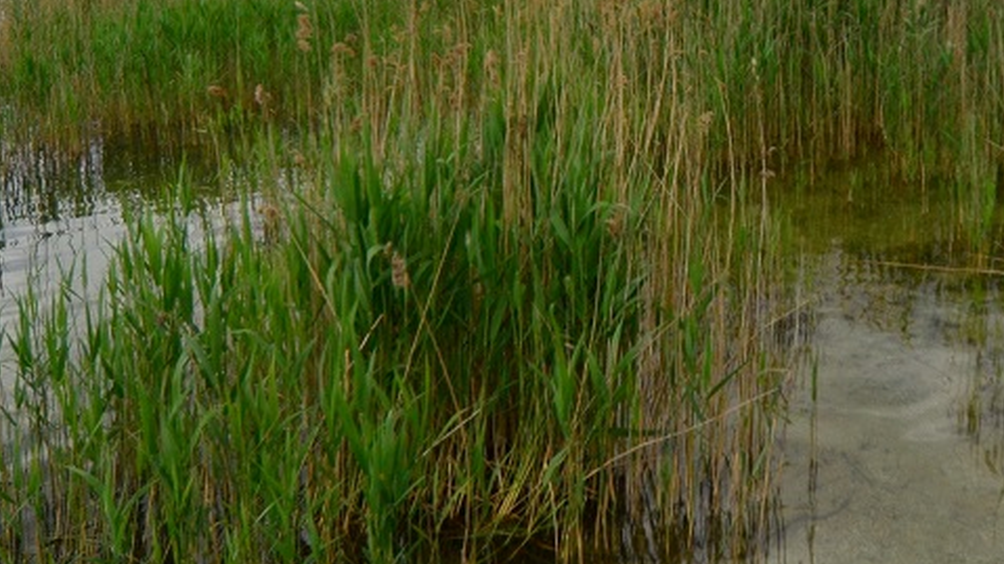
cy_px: 139
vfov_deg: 24.1
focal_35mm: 49
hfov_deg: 41.1
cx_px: 722
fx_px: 1306
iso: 450
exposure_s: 1/8000
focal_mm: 15
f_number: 4
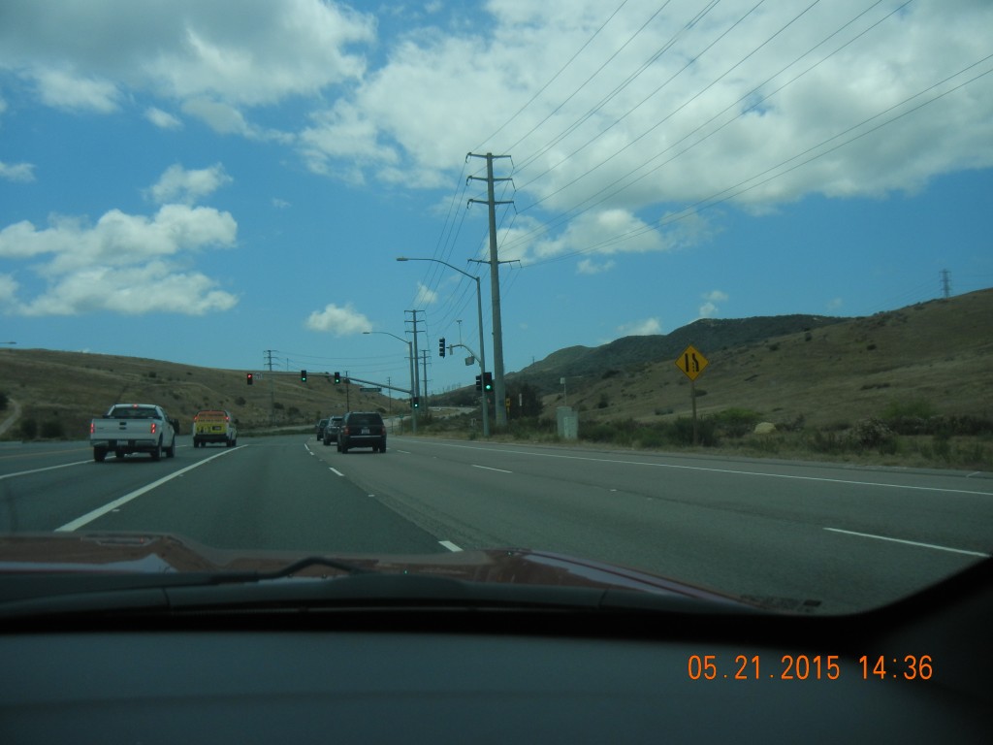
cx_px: 496
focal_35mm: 30
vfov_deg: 46.8
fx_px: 861
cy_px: 372
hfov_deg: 60.0
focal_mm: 5.4
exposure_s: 1/764
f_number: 7
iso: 160
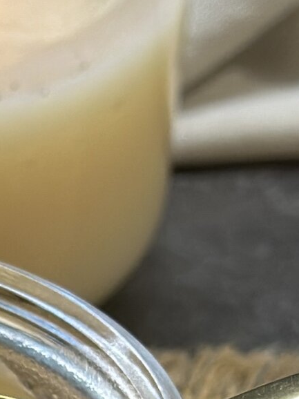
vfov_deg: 8.1
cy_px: 599
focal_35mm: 241
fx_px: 2778
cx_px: -257
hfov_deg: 6.0
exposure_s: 1/100
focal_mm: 6.86
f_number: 1.78
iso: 125
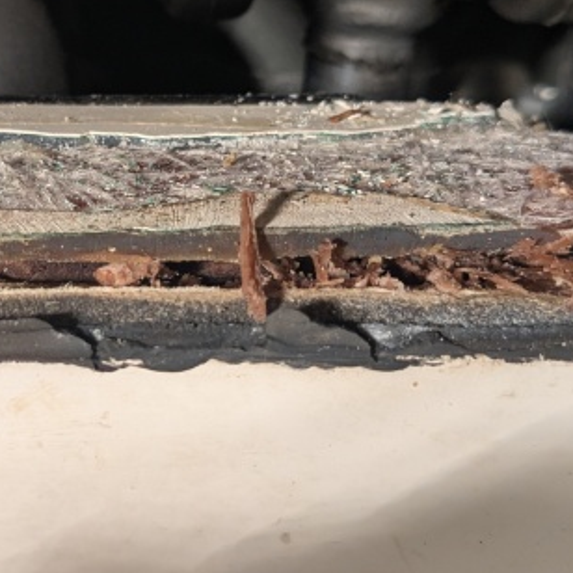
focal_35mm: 62
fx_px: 1161
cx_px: 123
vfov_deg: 27.6
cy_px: 195
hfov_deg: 27.2
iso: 74
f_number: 1.73
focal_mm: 4.38
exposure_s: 1/120
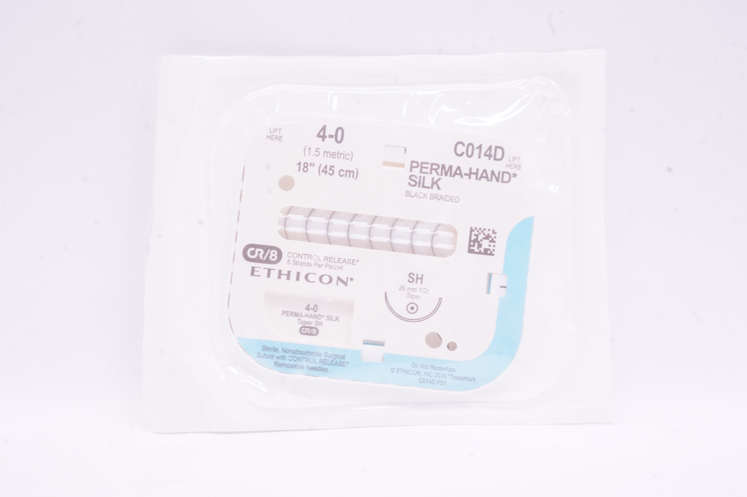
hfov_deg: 35.1
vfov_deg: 23.7
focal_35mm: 57
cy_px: 248
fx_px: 1181
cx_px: 374
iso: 800
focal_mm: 38
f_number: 20
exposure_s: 1/10
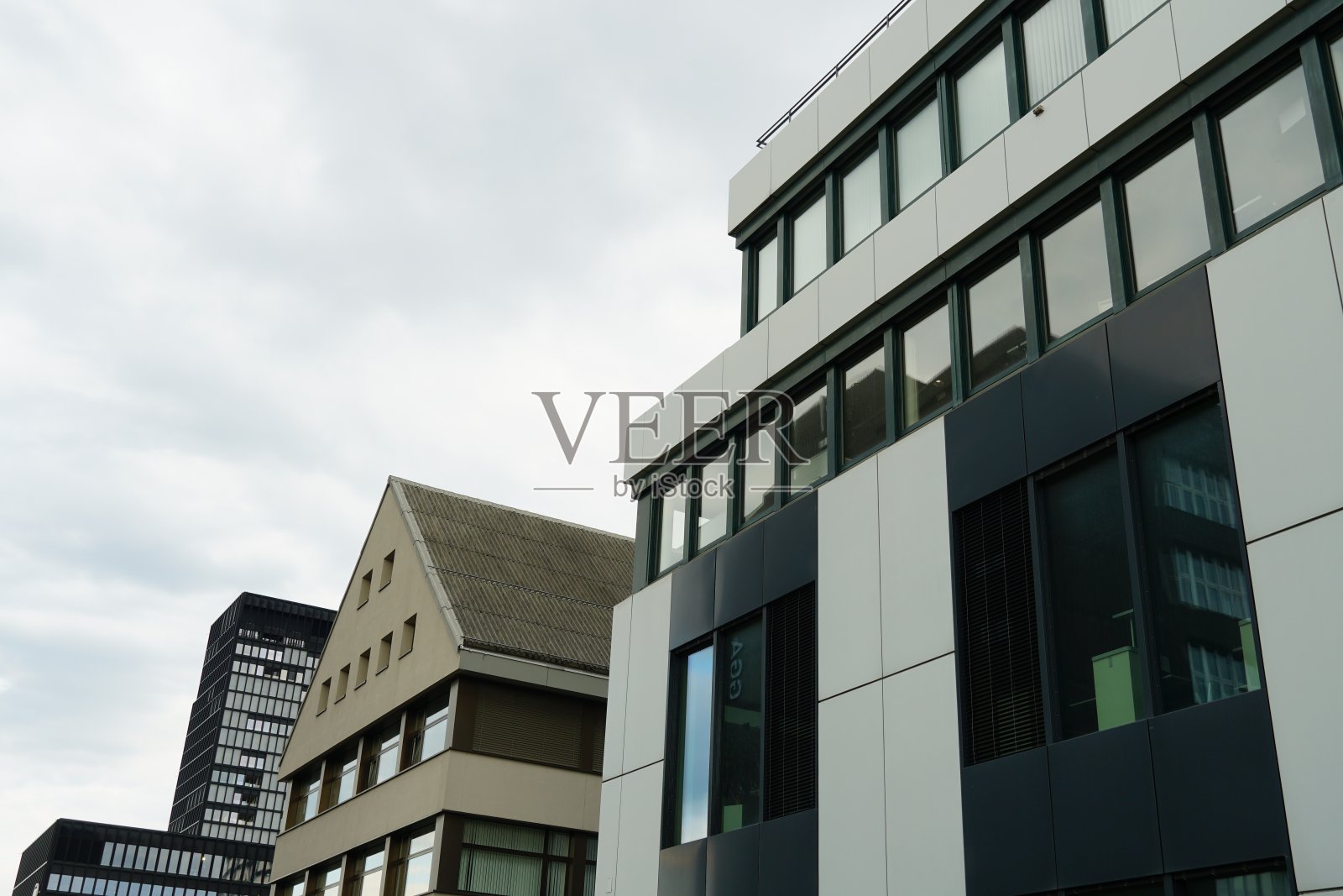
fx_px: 1399
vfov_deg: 35.5
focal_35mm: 38
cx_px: 672
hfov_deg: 51.3
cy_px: 448
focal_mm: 25
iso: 100
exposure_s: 1/80
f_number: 6.3
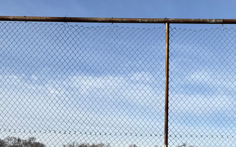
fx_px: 270
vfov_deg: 27.9
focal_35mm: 42
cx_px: 175
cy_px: 160
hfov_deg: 45.7
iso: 50
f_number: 2.2
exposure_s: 1/2273
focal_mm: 2.22
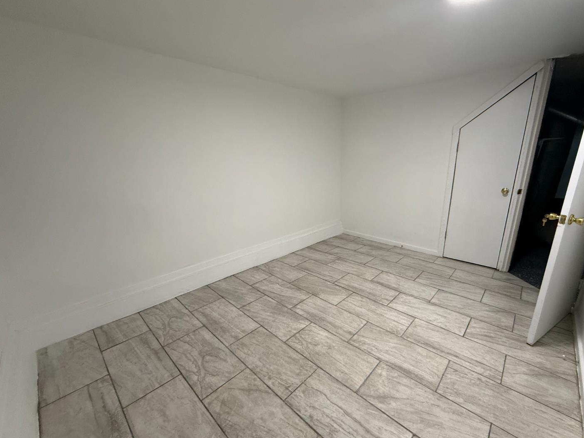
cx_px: 312
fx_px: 253
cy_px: 223
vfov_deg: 81.7
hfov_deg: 98.0
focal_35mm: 15
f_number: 2.2
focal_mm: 2.22
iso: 320
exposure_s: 1/120
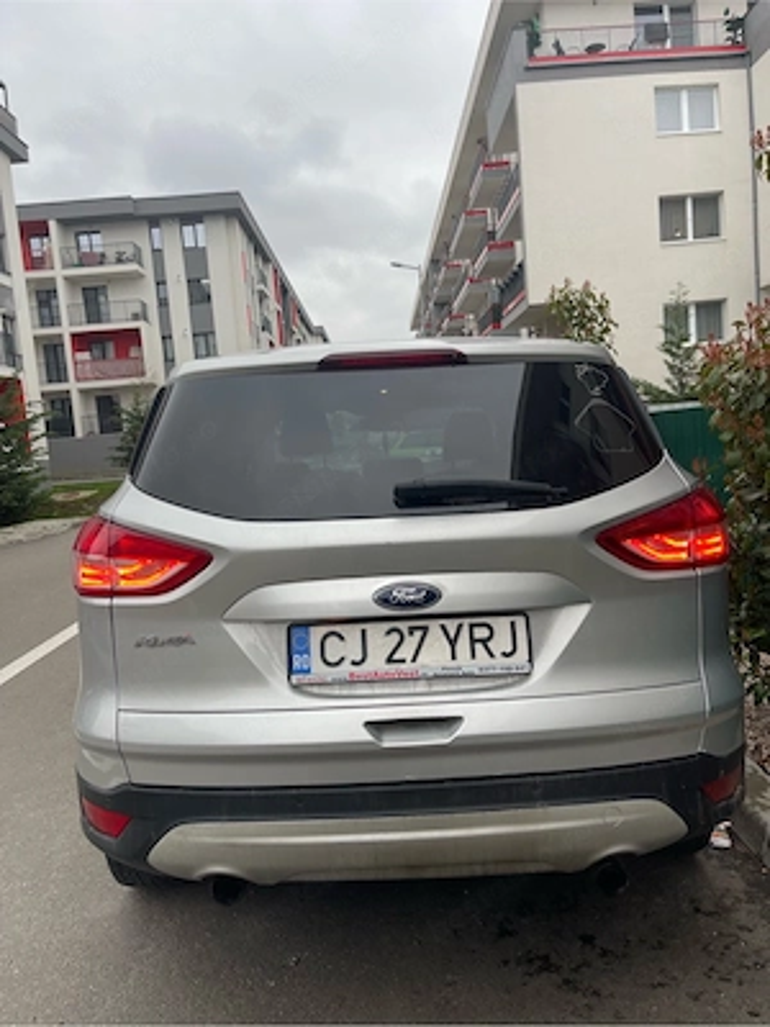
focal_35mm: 25
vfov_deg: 69.4
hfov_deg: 54.9
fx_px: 741
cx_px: 385
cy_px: 514
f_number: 1.6
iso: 40
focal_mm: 5.1
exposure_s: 1/121
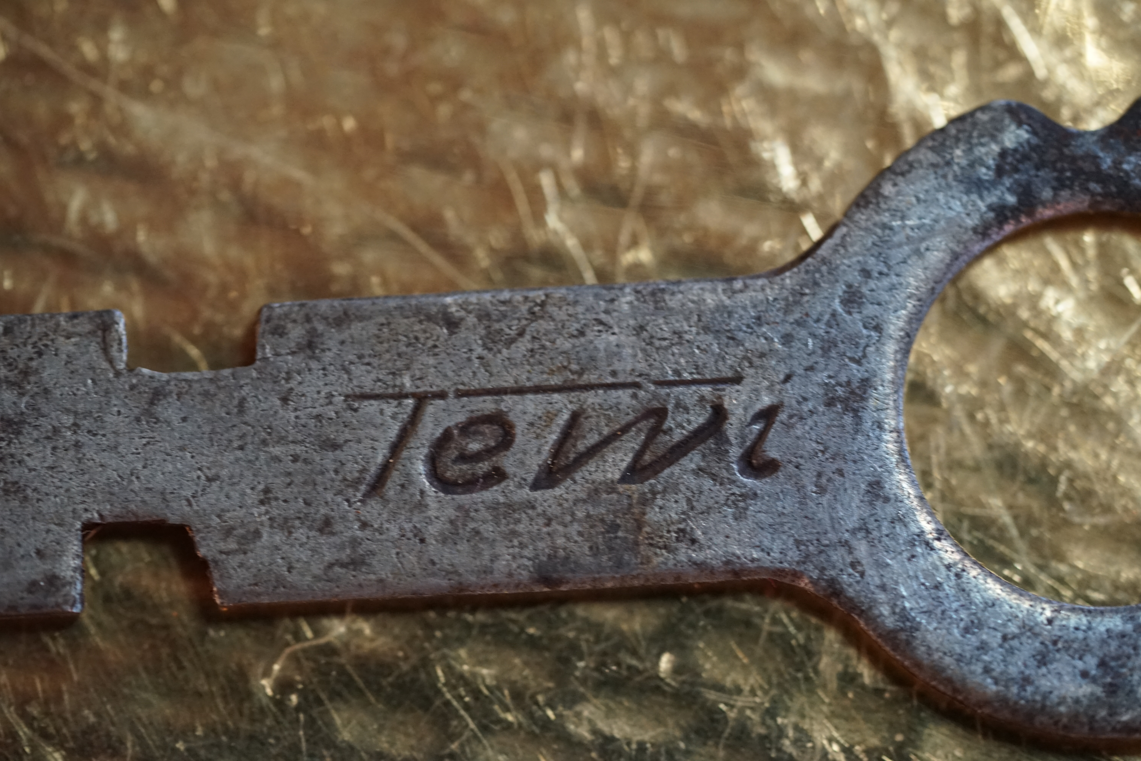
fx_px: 2852
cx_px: 570
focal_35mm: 90
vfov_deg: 15.2
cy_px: 380
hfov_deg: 22.6
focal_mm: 90
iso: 3200
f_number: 2.8
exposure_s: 1/100
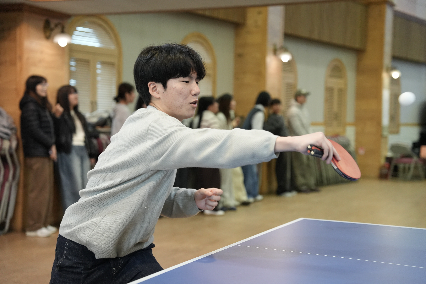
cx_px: 213
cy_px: 142
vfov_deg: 23.8
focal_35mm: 57
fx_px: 674
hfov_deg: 35.1
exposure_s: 1/320
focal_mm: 57
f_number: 2.8
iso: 3200
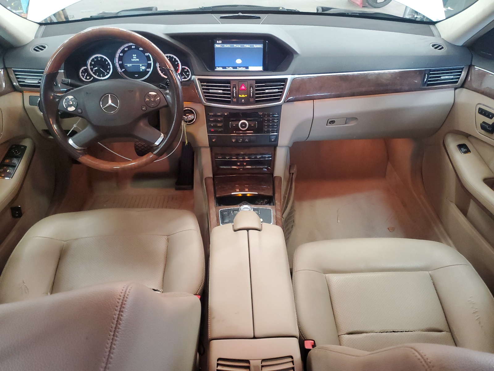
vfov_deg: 53.1
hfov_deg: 67.3
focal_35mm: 26
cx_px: 247
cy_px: 186
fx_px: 371
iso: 341
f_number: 1.5
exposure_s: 1/30
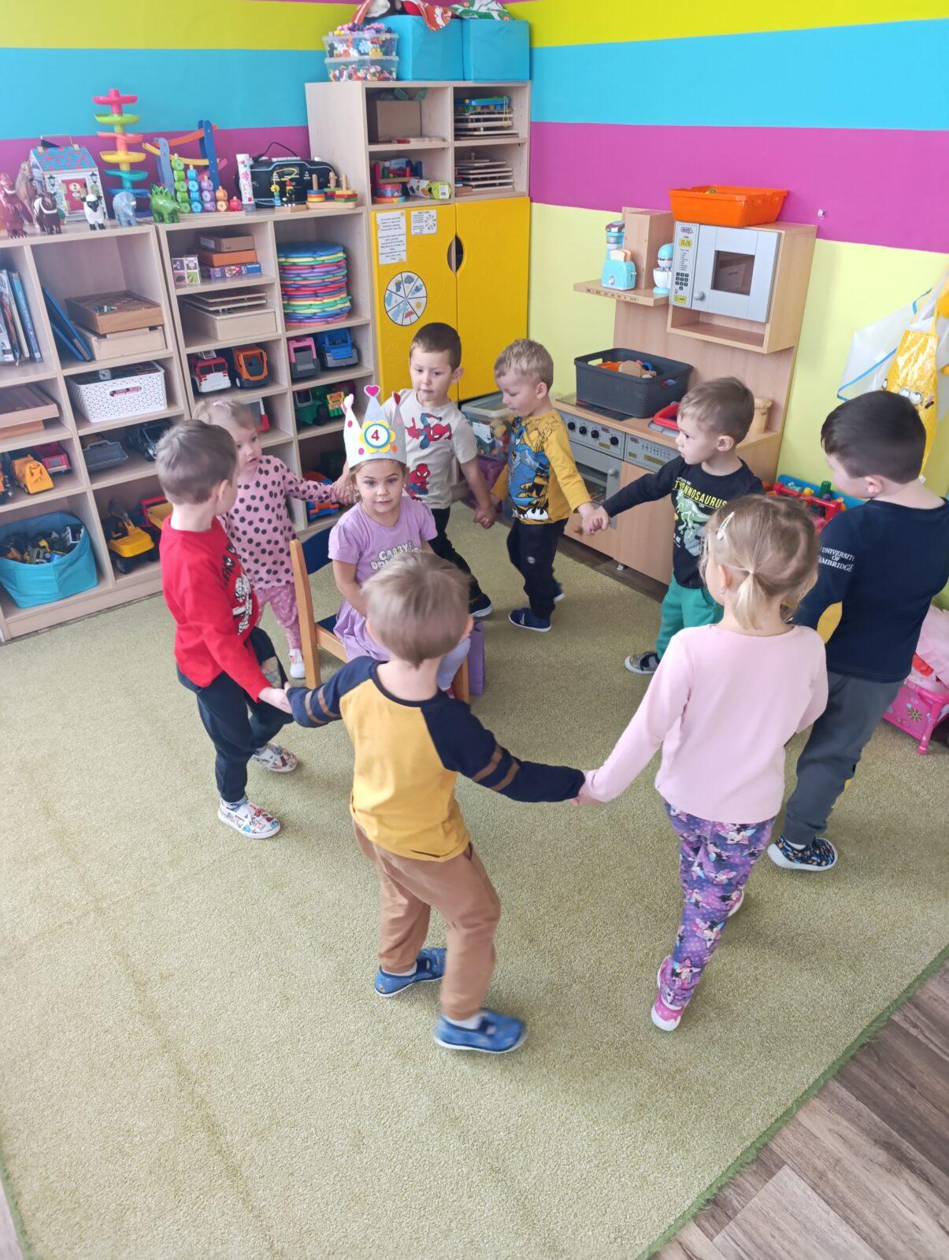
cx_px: 474
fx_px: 838
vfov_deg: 73.8
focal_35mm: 23
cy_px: 630
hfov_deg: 59.0
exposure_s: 1/100
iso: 500
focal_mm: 6.14
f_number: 1.6
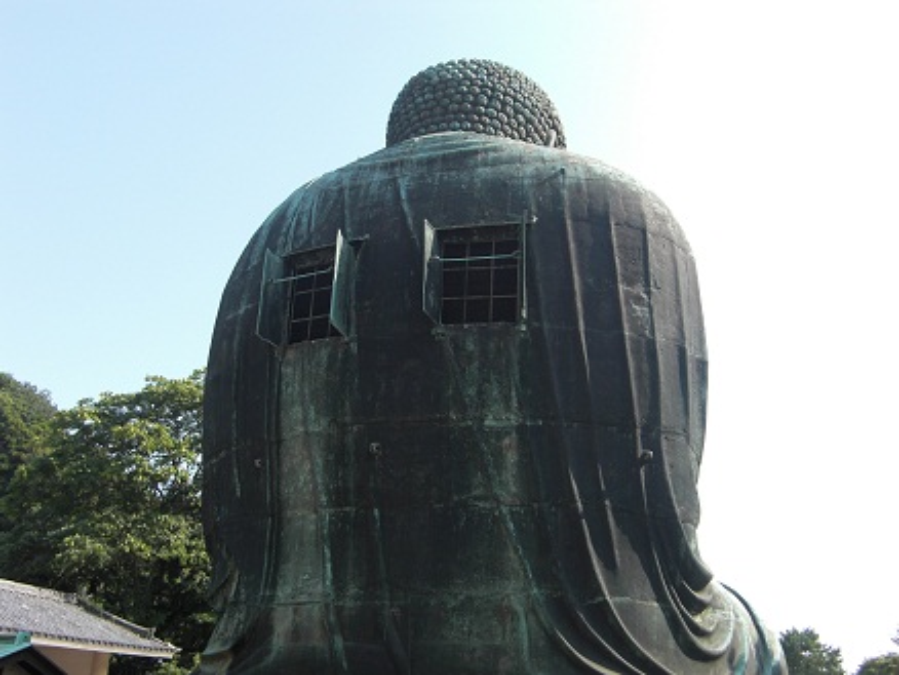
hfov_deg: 47.8
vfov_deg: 36.9
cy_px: 338
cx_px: 450
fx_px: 1013
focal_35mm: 39
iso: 50
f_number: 3
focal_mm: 6.9
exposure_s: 1/400
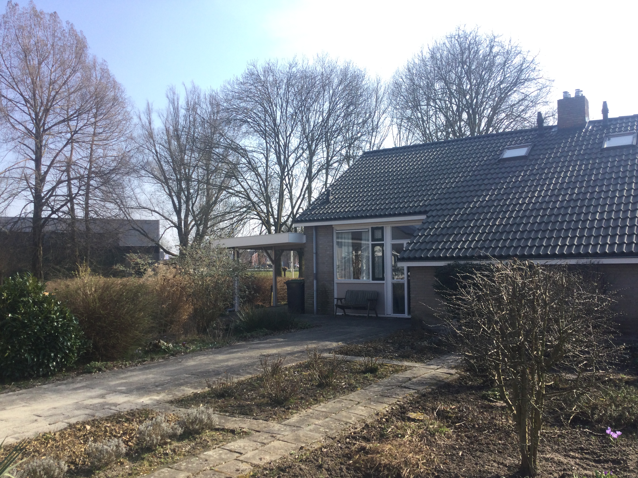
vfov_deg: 45.4
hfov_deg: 58.4
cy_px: 239
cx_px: 319
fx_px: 571
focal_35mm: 31
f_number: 2.4
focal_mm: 3.3
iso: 25
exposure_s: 1/450
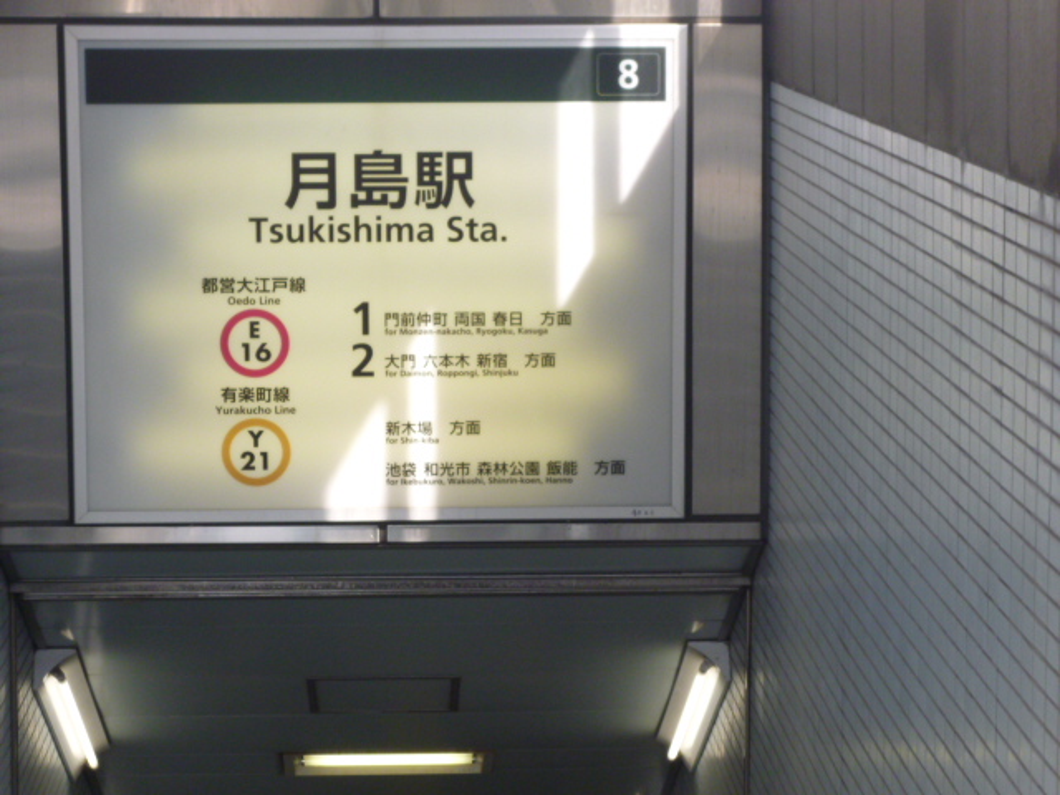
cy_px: 398
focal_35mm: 112
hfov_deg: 17.6
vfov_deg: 13.2
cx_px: 530
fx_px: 3430
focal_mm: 20
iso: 320
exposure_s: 1/125
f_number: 6.5
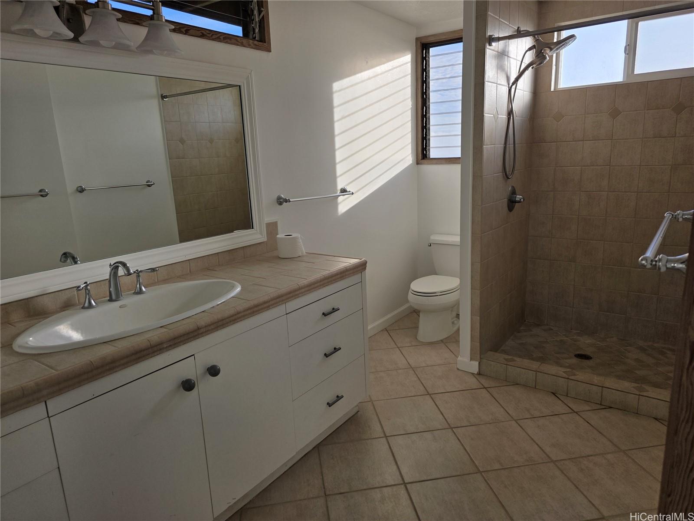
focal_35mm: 23
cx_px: 347
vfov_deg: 58.9
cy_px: 260
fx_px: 461
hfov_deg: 73.9
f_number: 1.7
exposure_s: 1/1983
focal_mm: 6.3
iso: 80
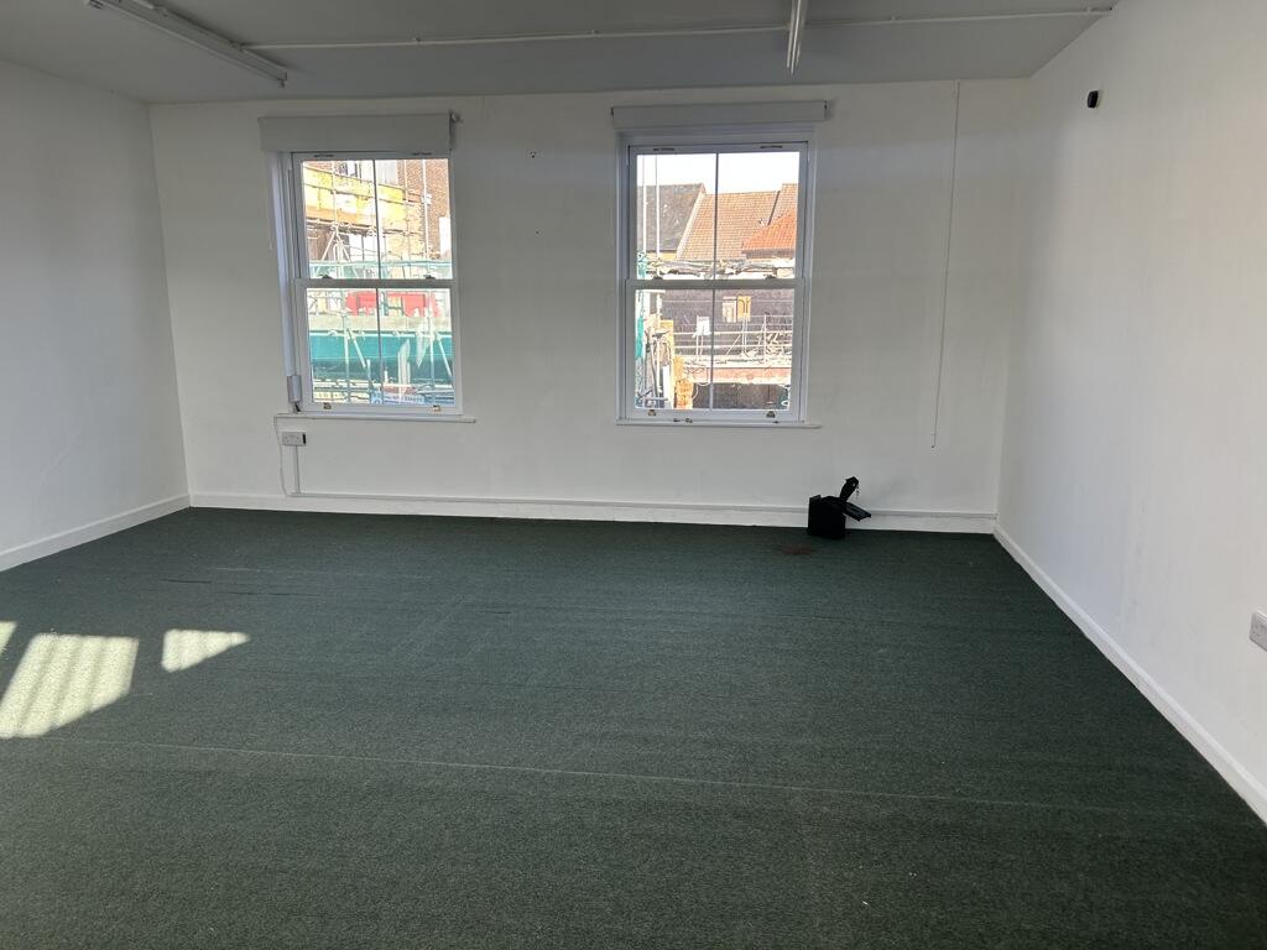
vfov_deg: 53.1
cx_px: 634
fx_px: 952
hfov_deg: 67.3
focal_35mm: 26
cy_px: 475
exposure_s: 1/274
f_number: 1.5
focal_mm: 5.7
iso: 50
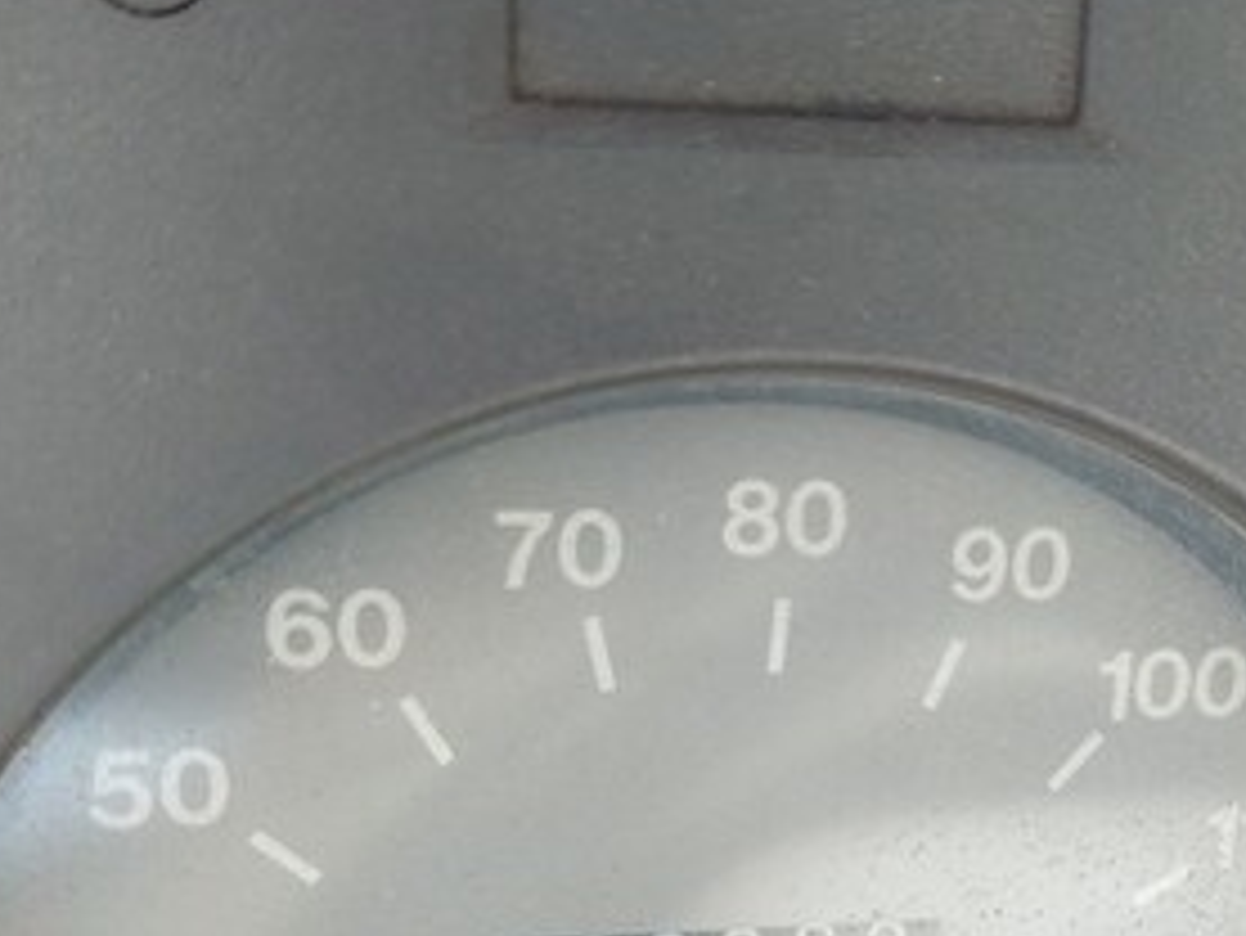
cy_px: 806
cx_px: 774
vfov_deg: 27.3
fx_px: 1873
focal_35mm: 52
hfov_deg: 36.6
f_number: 1.8
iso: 64
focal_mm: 5.23
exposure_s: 1/120
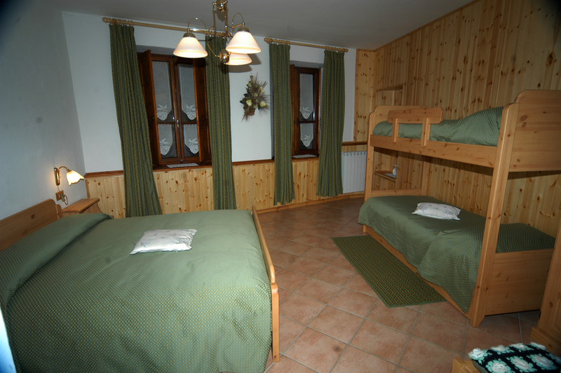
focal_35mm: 18
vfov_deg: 67.3
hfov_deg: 90.0
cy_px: 186
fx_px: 280
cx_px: 280
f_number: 5
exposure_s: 1/60
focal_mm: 12
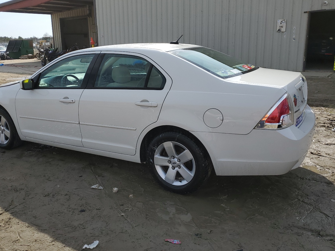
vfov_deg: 45.4
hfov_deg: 58.2
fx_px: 300
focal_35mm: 31
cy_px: 126
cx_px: 147
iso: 50
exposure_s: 1/5000
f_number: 1.5
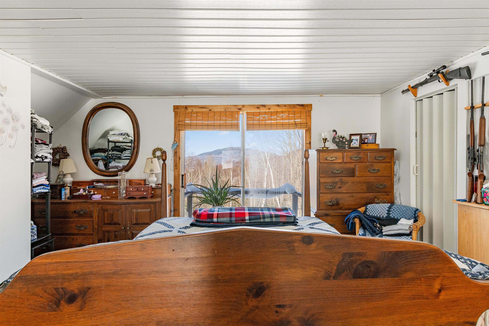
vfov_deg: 59.5
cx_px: 244
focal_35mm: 21
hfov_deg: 81.2
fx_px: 285
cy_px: 163
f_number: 8
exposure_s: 1/80
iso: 100
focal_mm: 14
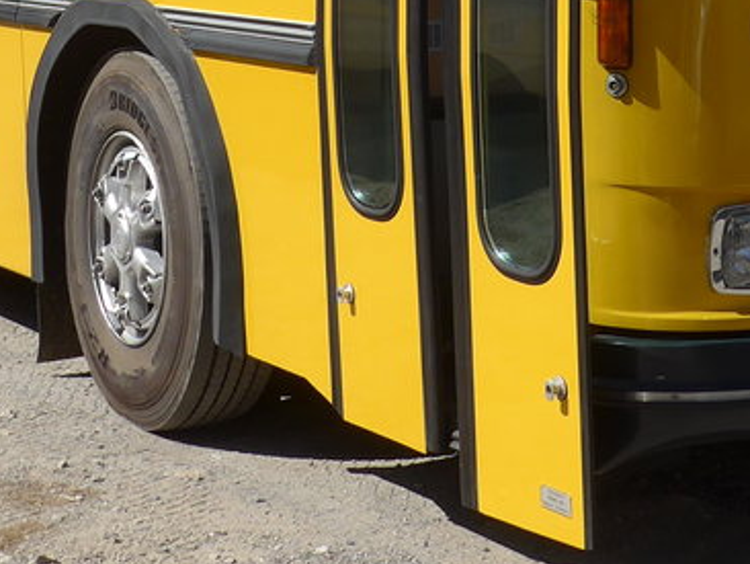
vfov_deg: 14.8
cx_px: 504
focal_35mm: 95
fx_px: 2060
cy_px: -185
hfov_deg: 20.6
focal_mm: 6
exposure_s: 1/1600
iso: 80
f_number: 2.8
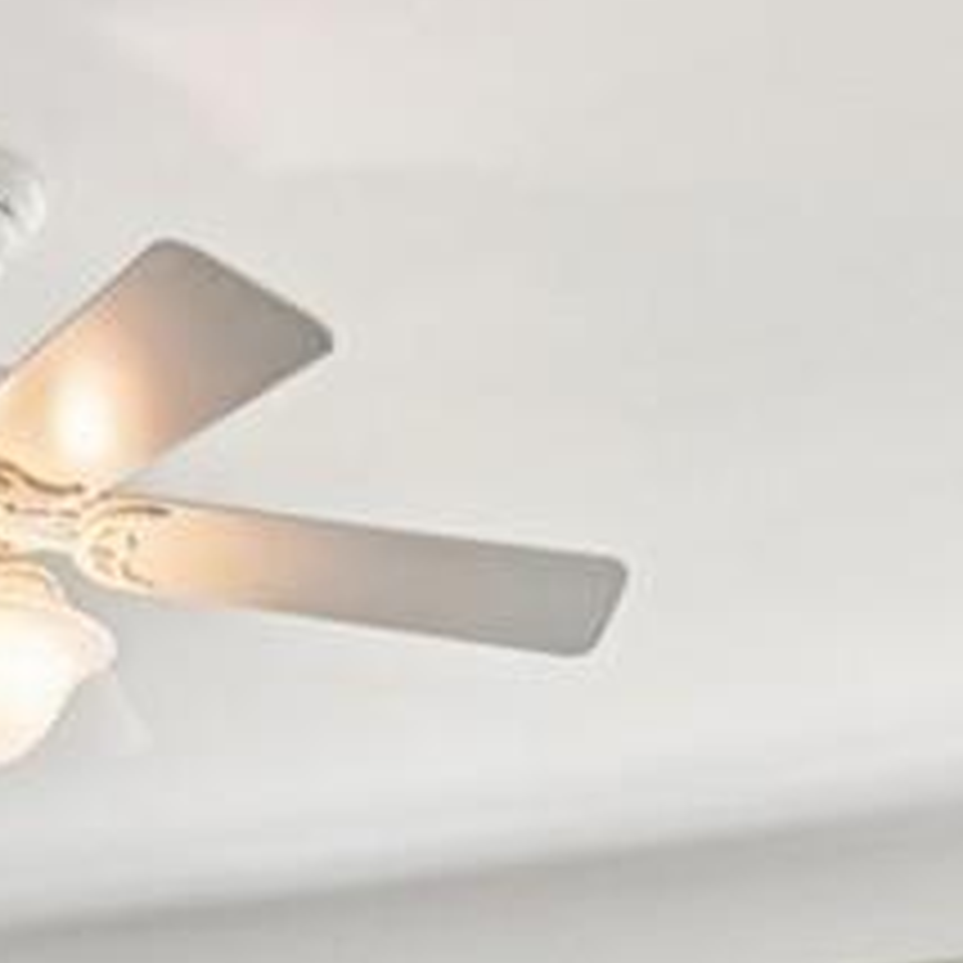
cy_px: 1570
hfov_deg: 19.5
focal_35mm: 89
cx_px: 333
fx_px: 2801
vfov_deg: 17.0
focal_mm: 14
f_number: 8
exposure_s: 1/15
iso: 280
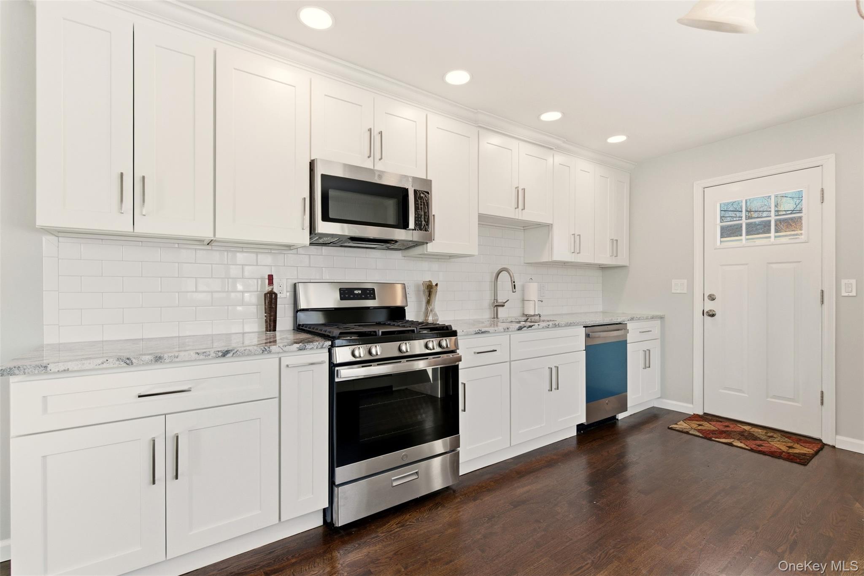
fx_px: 384
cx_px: 432
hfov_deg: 96.7
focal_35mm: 16
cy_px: 288
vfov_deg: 73.7
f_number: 9
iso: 250
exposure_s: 1/100
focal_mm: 16
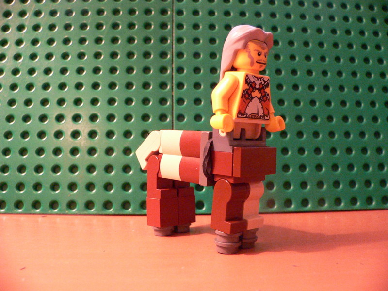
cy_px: 146
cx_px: 194
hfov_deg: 52.6
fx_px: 392
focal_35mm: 35
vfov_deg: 40.7
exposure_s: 1/13
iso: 400
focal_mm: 4.6
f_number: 2.8
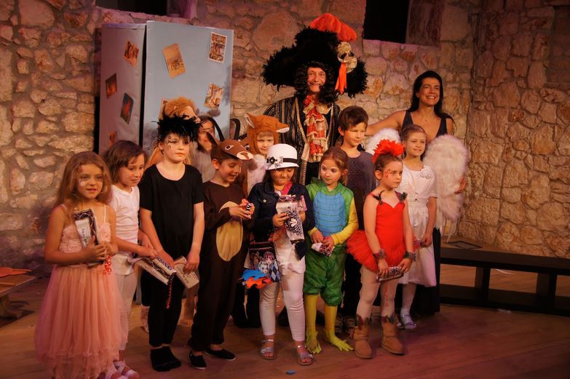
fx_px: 712
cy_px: 190
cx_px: 285
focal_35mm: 45
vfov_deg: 29.8
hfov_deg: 43.6
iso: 200
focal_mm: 30
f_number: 5
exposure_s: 1/60
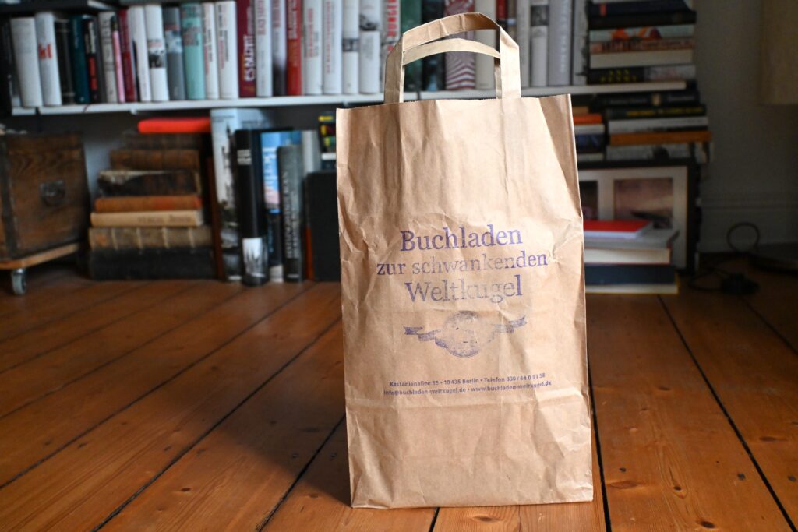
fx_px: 748
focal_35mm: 34
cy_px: 266
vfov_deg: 39.2
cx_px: 399
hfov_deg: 56.1
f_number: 4
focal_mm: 22.5
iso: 3200
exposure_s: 1/100
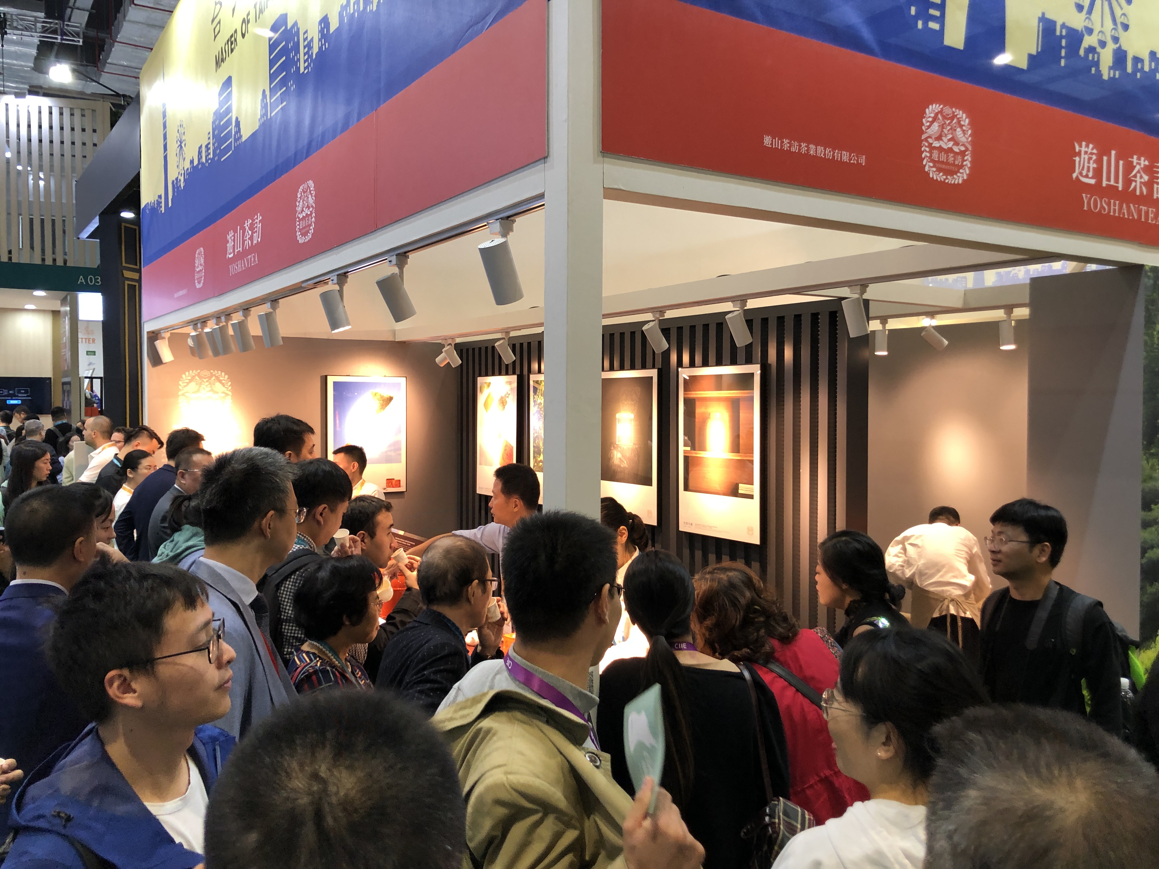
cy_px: 434
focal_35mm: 28
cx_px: 580
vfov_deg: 49.7
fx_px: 937
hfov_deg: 63.4
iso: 40
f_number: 1.8
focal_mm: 3.99
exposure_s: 1/25
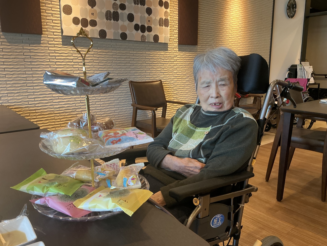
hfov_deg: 61.7
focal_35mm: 29
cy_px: 123
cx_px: 164
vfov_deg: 48.2
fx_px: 274
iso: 80
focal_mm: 3
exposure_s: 1/60
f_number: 1.8
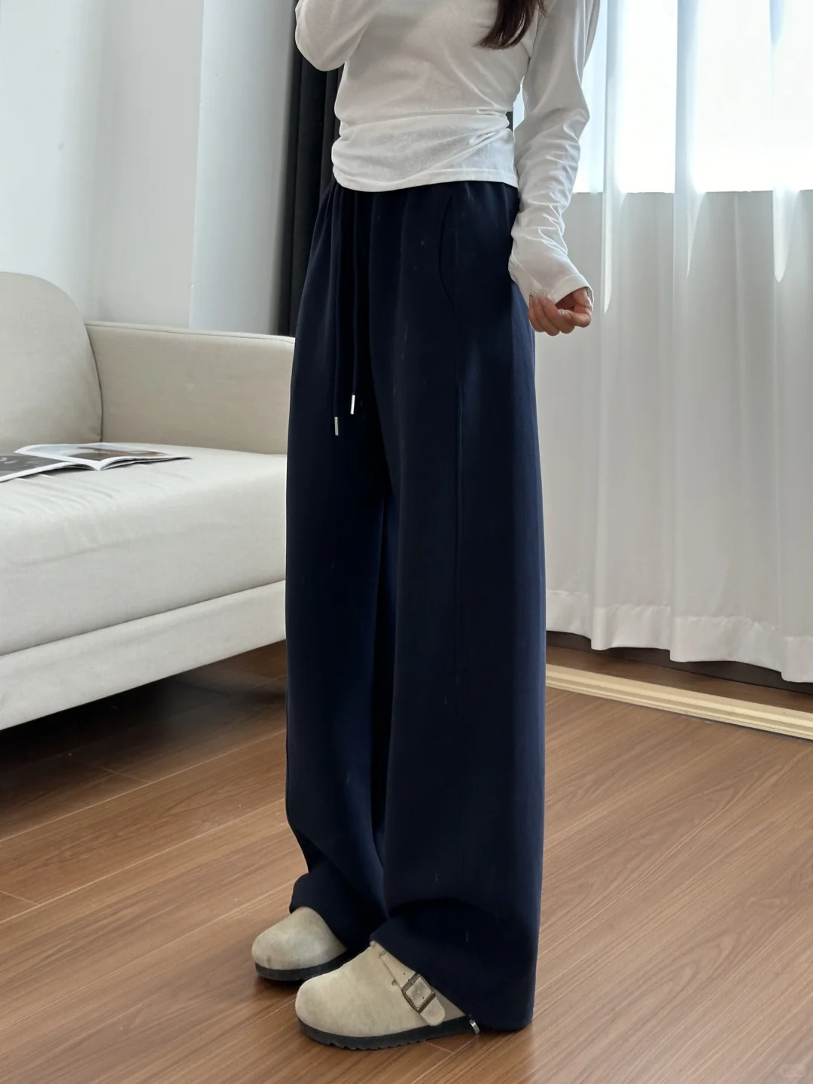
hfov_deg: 30.3
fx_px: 1503
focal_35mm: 48
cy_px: 542
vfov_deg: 39.7
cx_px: 406
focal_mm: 6.86
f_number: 1.78
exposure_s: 1/100
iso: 64
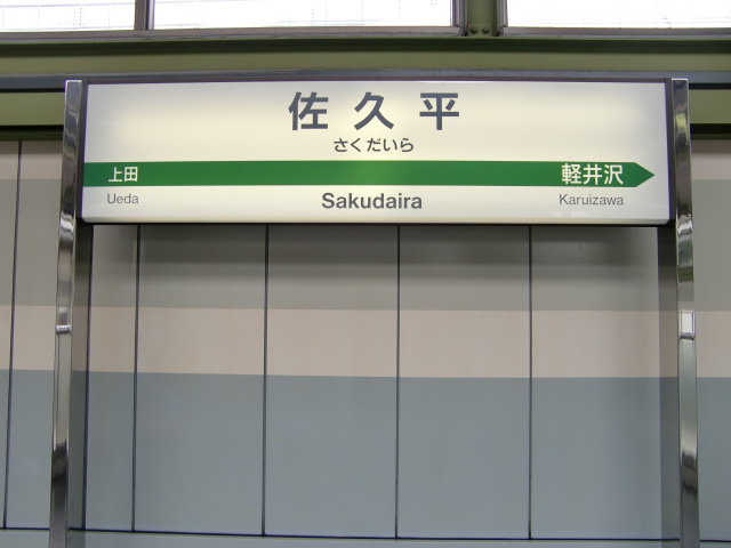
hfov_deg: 63.4
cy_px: 274
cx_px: 366
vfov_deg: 49.7
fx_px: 591
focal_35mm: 28
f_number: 2.6
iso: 64
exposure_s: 1/125
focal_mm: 4.9
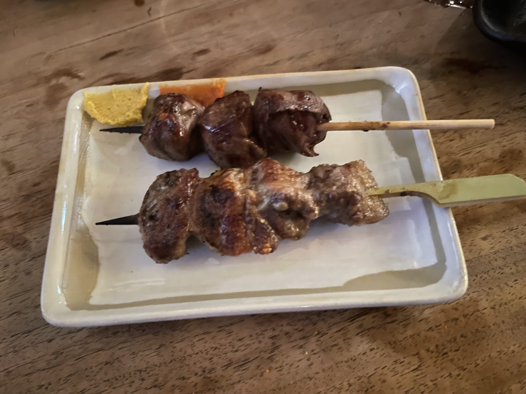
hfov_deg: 67.3
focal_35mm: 26
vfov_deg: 53.1
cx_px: 263
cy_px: 197
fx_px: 395
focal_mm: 4.2
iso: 640
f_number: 1.6
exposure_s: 1/8
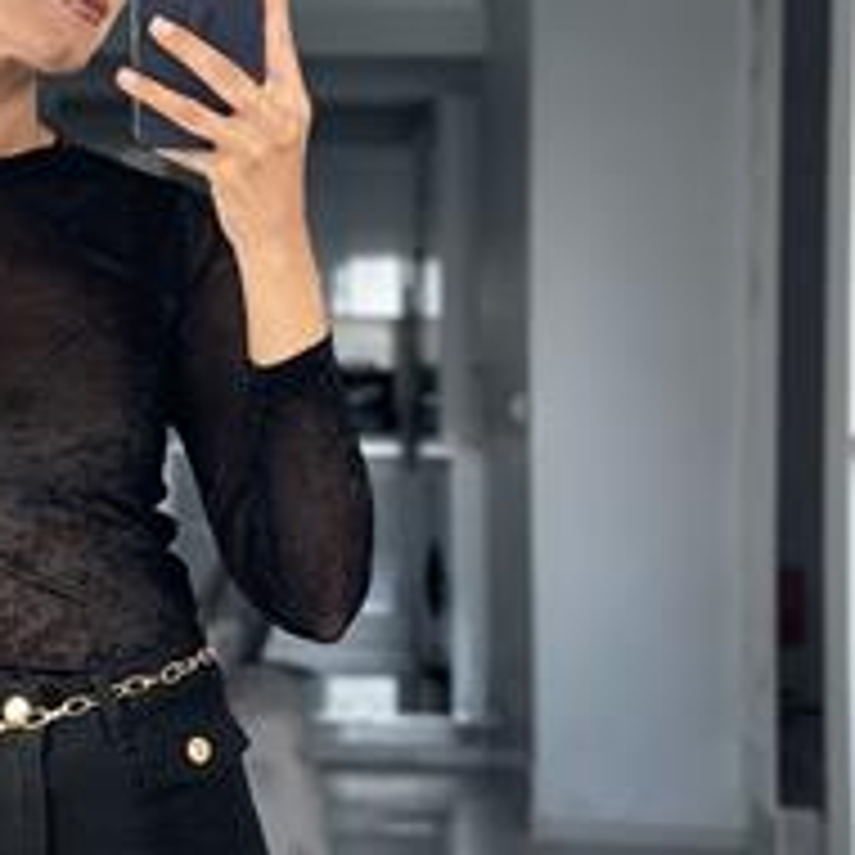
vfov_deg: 15.4
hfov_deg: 15.2
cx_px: 4
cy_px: 414
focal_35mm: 113
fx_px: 3158
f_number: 1.78
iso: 80
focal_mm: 6.86
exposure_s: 1/228
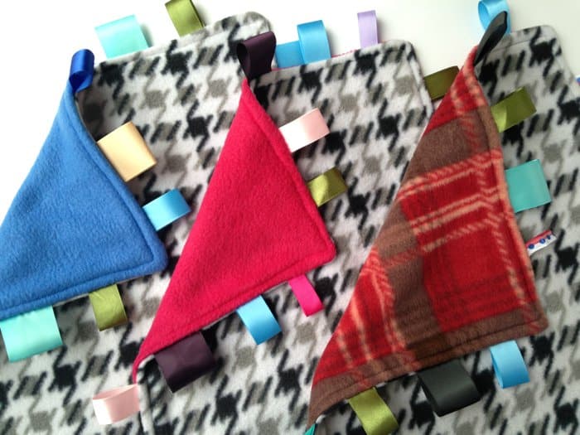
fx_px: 553
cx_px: 290
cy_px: 218
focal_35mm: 33
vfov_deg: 42.9
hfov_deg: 55.4
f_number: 2.4
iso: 50
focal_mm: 4.12
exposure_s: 1/20
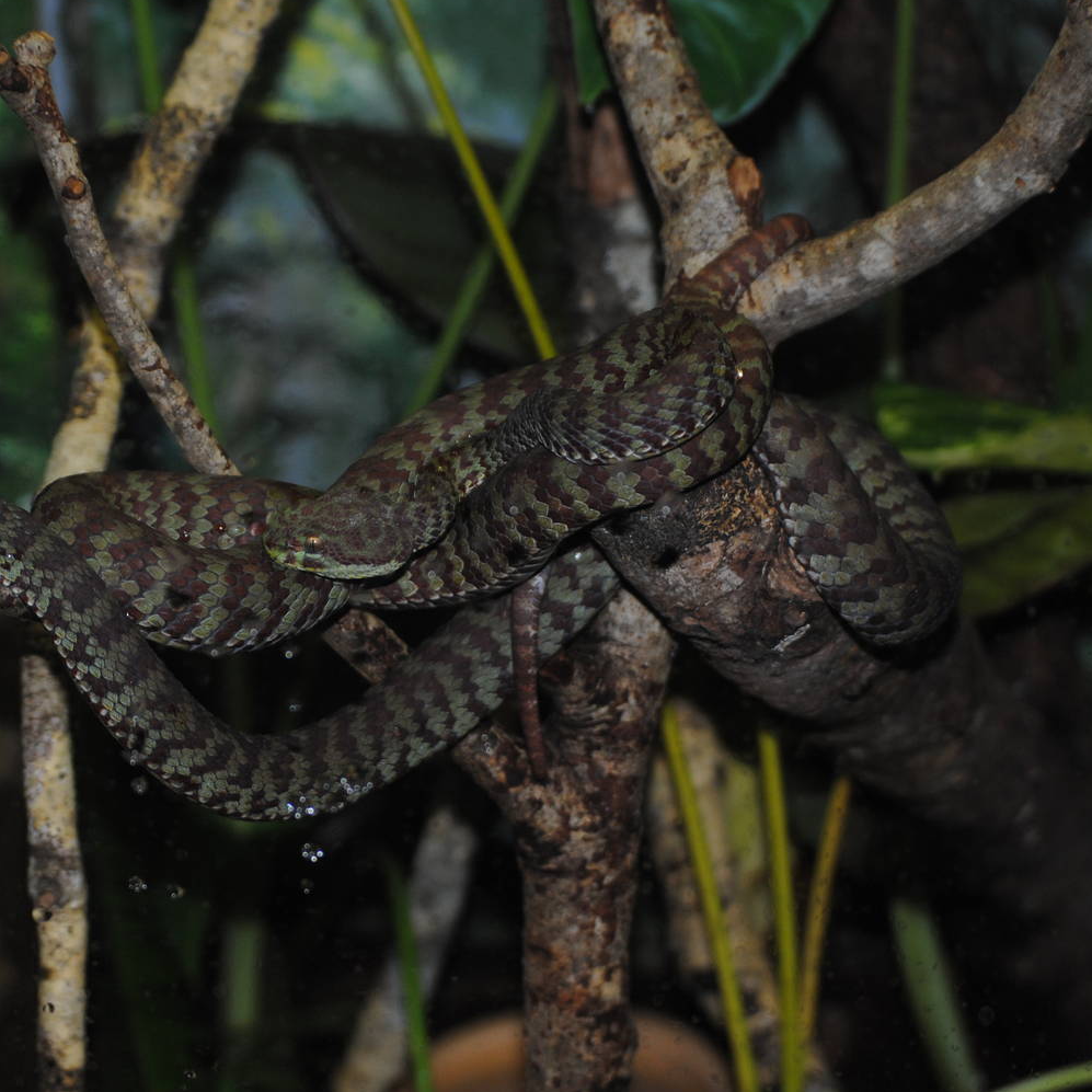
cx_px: 384
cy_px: 545
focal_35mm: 113
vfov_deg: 15.5
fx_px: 4022
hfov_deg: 15.4
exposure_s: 1/60
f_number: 4
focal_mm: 55
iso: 200
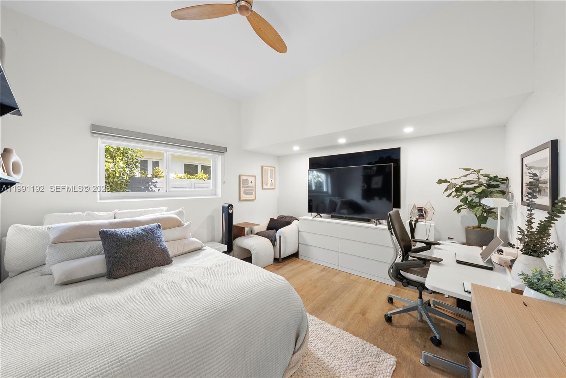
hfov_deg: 108.3
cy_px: 189
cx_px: 283
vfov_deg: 85.5
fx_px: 204
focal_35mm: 13
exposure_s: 1/13
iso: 400
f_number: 8
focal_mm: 13
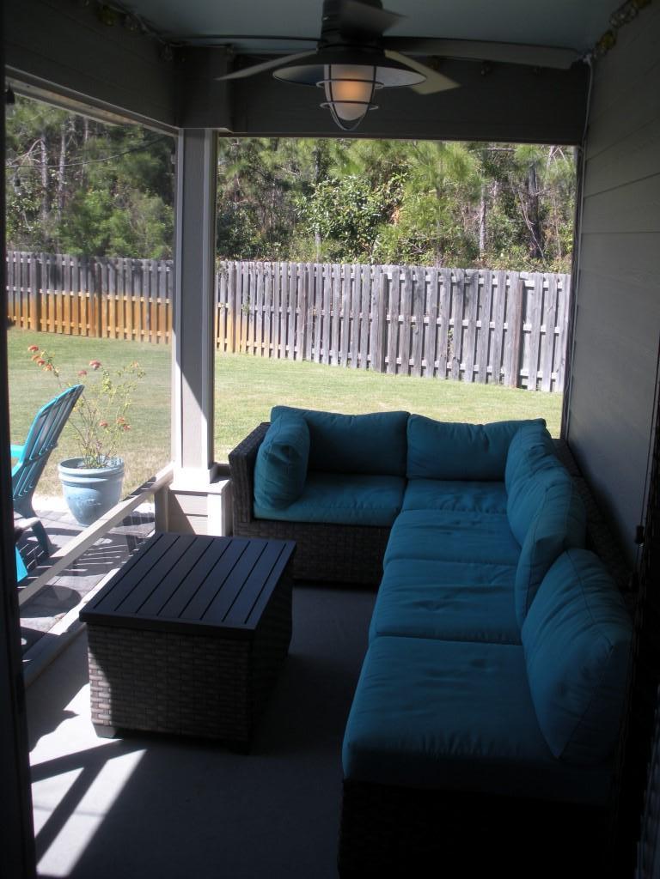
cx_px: 330
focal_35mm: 36
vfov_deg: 51.4
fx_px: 915
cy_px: 440
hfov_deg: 39.7
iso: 64
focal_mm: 6.3
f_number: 3.5
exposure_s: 1/143
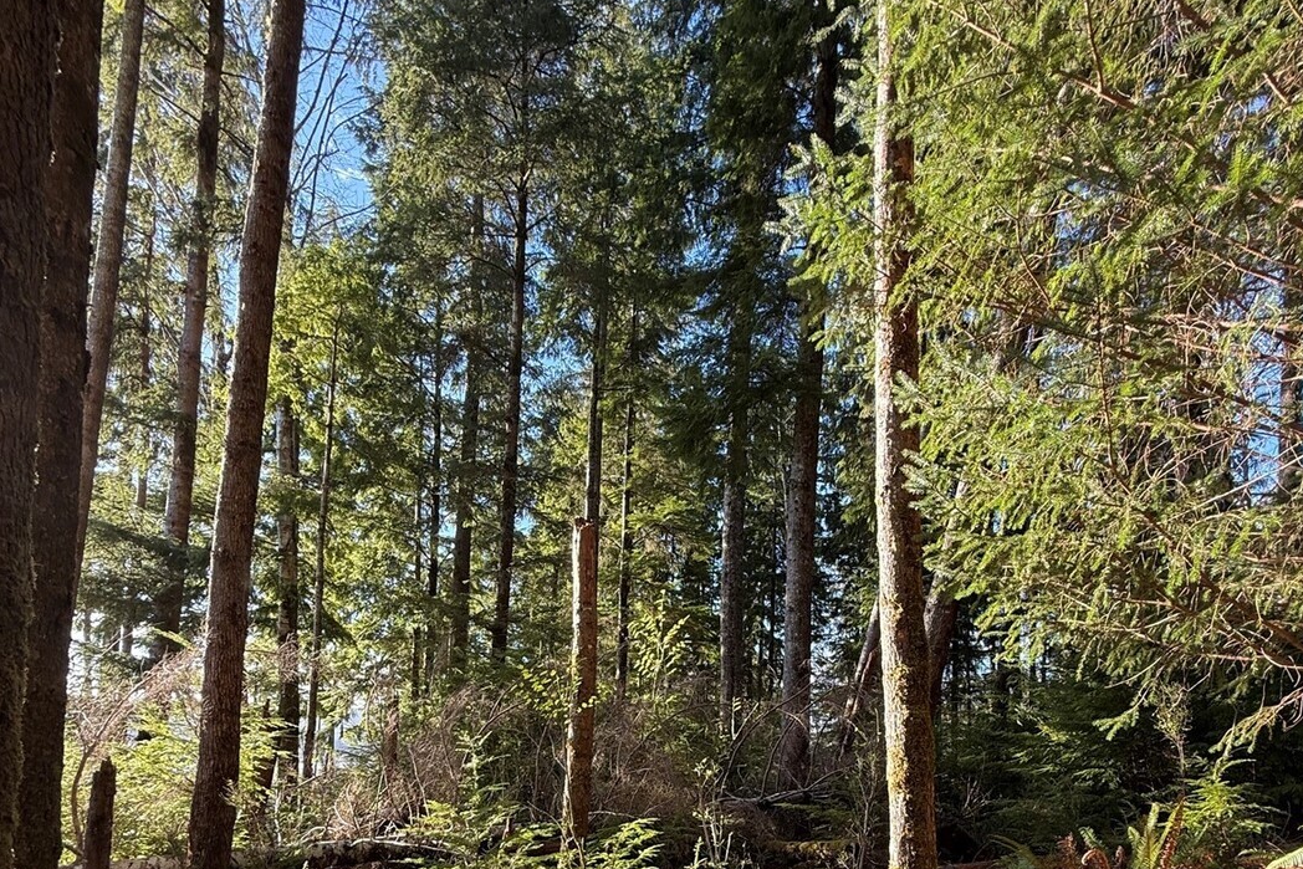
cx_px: 669
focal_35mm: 20
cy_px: 726
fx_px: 724
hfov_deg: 84.0
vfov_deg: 56.3
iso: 64
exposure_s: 1/144
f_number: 2.2
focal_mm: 2.22
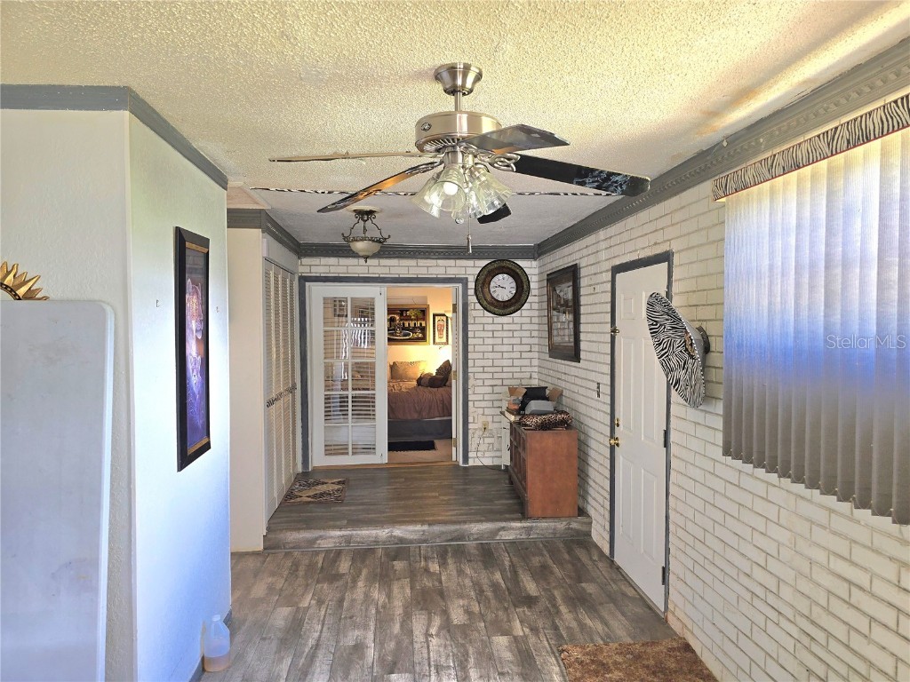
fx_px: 605
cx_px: 455
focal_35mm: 23
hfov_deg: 73.9
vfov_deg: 58.9
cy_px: 341
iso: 100
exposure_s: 1/24
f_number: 1.7
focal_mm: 6.3
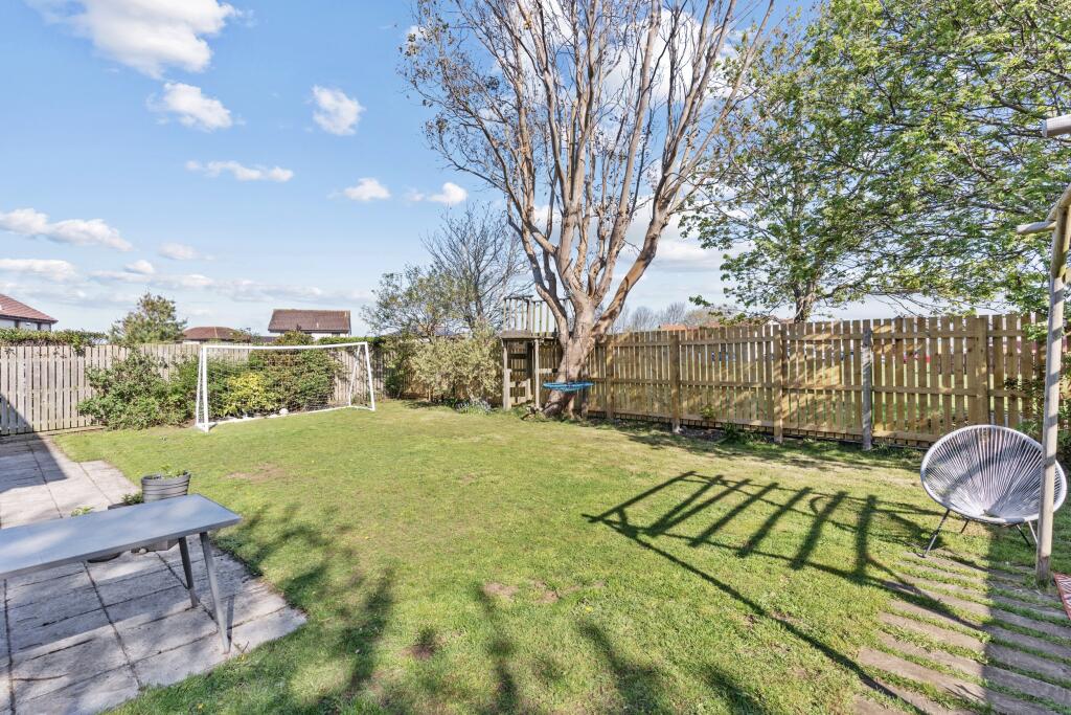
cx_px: 536
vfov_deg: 70.5
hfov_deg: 93.3
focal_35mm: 17
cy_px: 358
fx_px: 506
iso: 250
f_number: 8
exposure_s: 1/200
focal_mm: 17
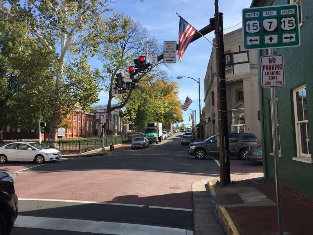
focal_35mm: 29
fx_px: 262
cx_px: 156
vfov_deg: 48.2
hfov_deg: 61.7
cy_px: 118
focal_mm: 4.15
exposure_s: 1/1464
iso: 32
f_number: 2.2
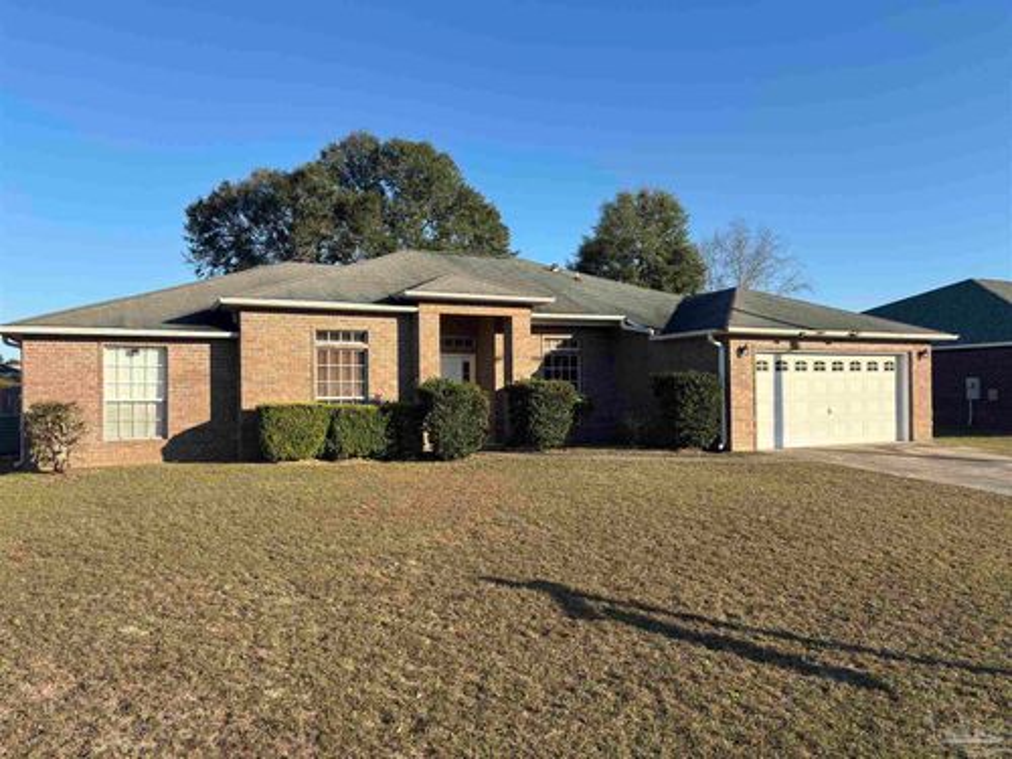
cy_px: 380
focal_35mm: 26
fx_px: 760
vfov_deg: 53.1
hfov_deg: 67.3
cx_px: 506
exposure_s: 1/1845
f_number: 1.6
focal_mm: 5.96
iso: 50
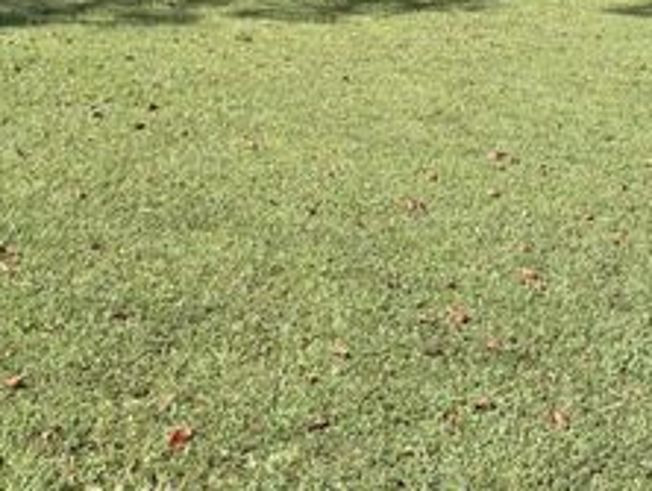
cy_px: -51
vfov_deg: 25.1
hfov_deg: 35.5
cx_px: 329
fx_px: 1018
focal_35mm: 54
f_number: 1.78
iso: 80
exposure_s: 1/1949
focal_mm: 6.76
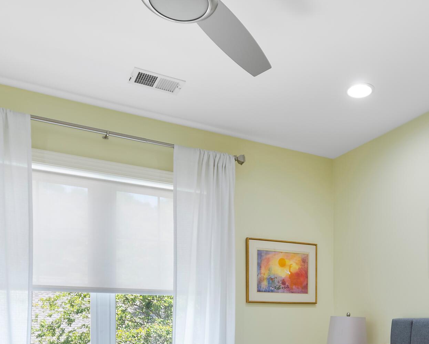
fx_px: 432
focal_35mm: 34
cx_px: 291
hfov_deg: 51.7
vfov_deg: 39.2
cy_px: 329
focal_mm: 10
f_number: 4.5
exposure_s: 1/6
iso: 100
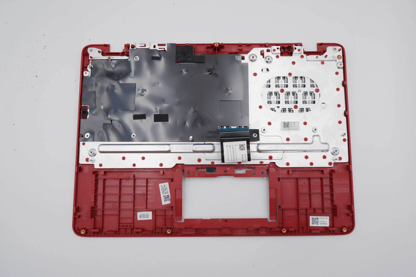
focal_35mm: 24
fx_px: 277
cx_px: 214
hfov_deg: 73.7
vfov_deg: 53.1
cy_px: 137
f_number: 5.6
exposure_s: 1/400
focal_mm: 15
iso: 800
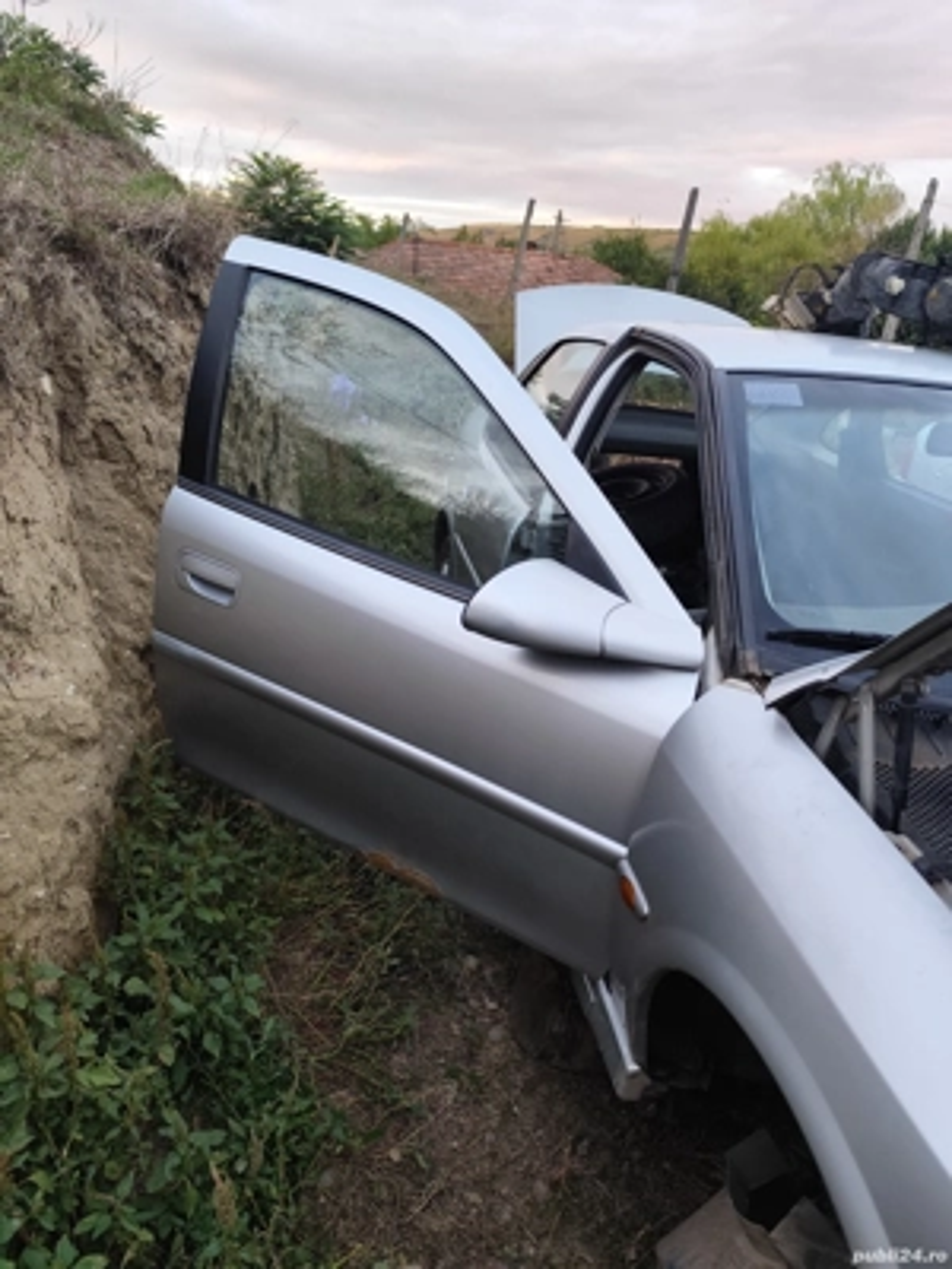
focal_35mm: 23
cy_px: 634
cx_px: 476
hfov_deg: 58.9
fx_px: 843
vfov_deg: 73.9
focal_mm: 6.19
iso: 320
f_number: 1.65
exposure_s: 1/100
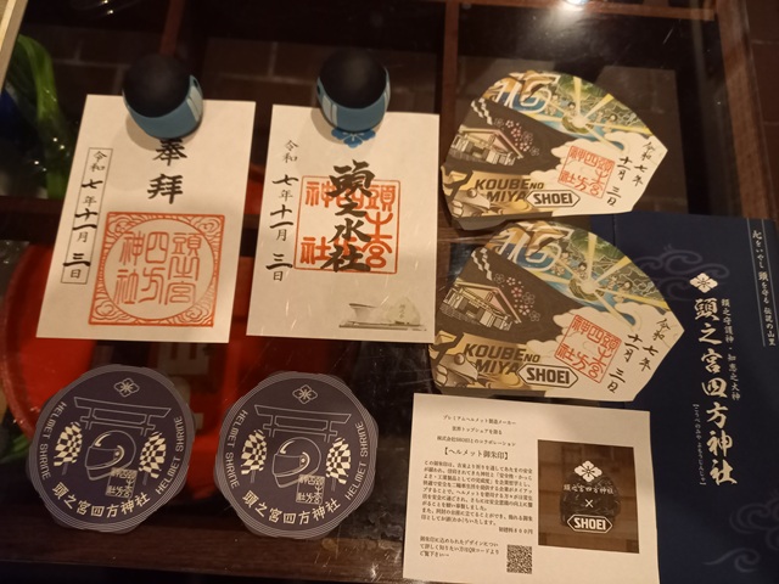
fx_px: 563
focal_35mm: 25
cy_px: 292
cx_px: 390
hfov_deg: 69.4
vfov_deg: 54.9
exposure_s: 1/20
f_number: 1.8
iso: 1000
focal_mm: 4.65
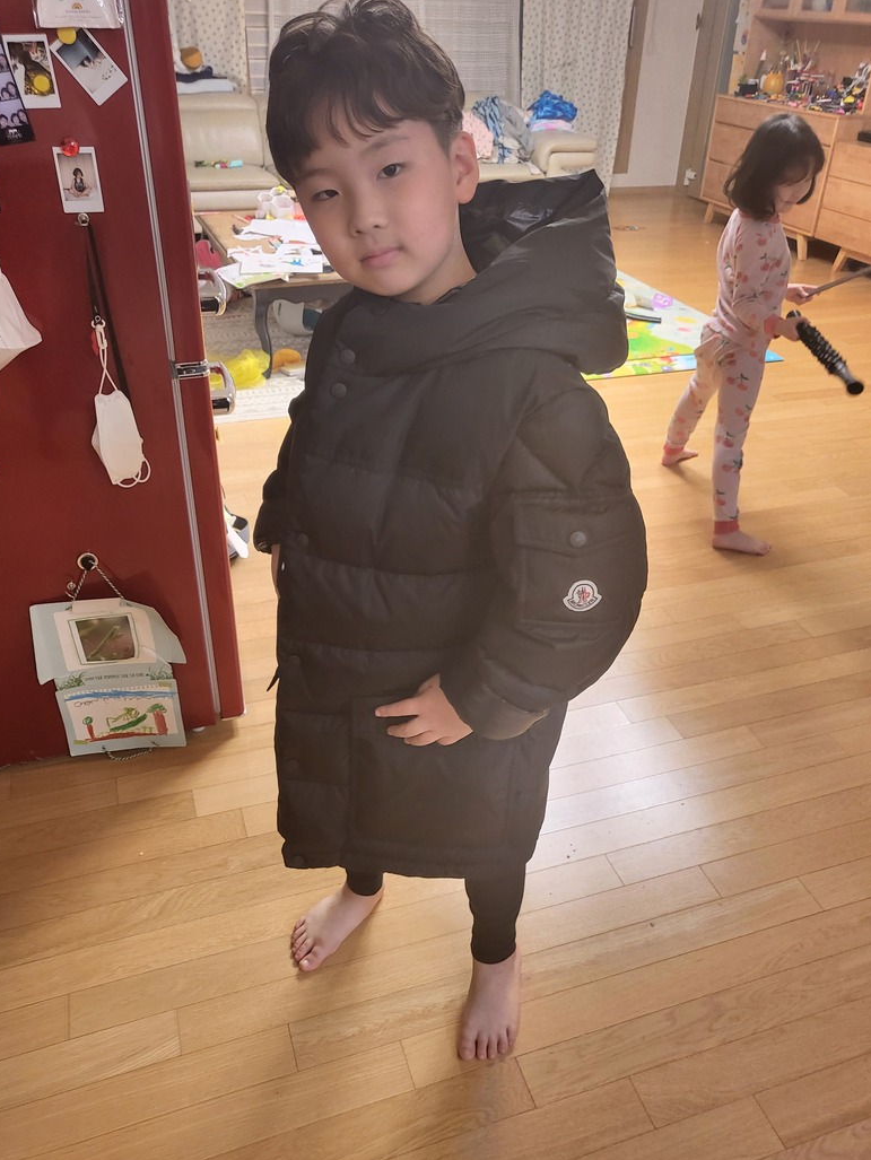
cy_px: 582
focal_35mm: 27
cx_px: 444
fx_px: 905
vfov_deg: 65.3
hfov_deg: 51.4
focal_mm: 4.25
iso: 640
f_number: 1.8
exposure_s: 1/39
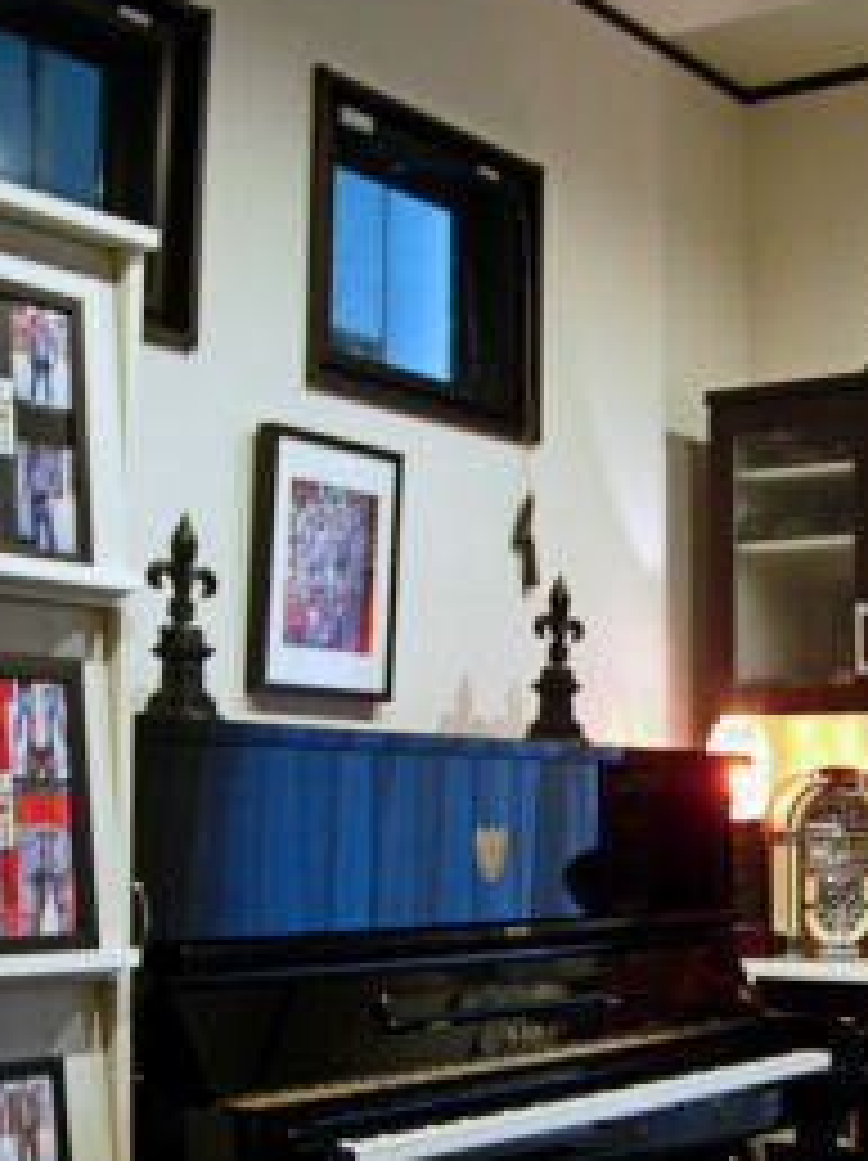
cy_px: 760
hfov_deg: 24.6
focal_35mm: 59
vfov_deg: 32.5
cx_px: 603
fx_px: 1976
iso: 158
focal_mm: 7.8
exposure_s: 1/4
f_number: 2.8
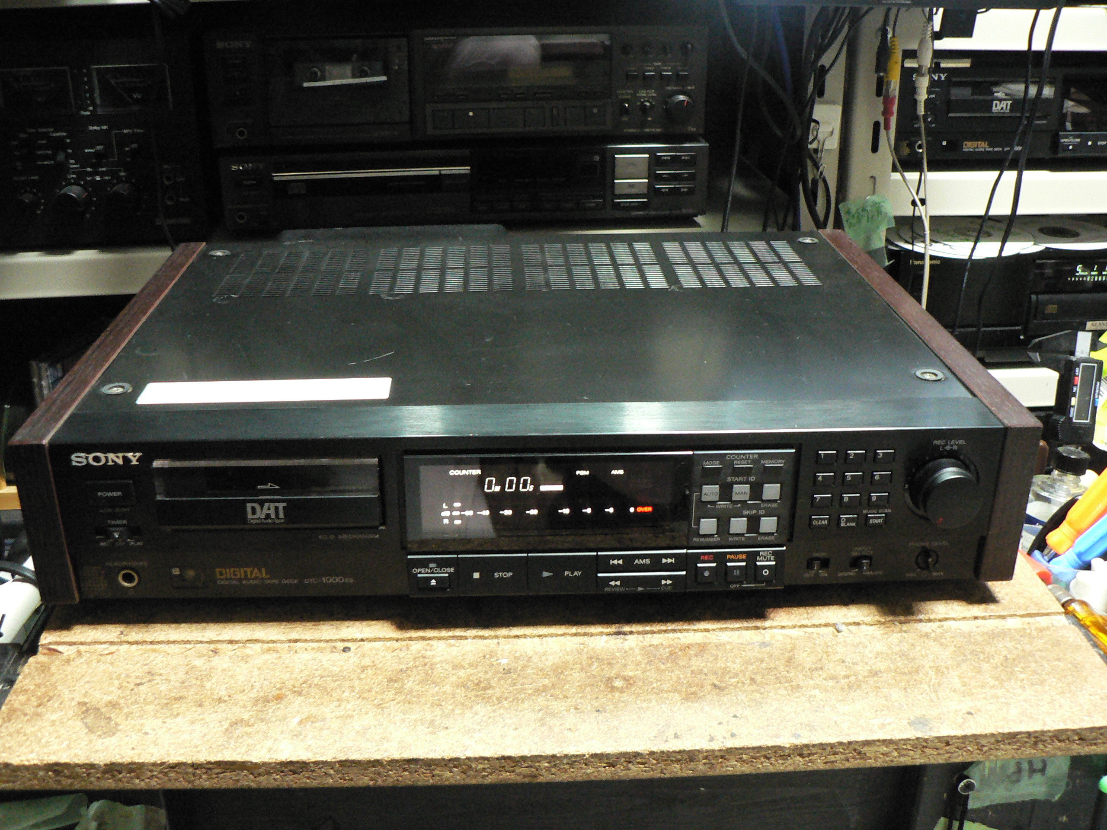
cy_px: 415
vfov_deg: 39.7
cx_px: 554
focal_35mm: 36
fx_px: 1151
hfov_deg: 51.4
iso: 400
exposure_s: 1/6
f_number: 2.8
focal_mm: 6
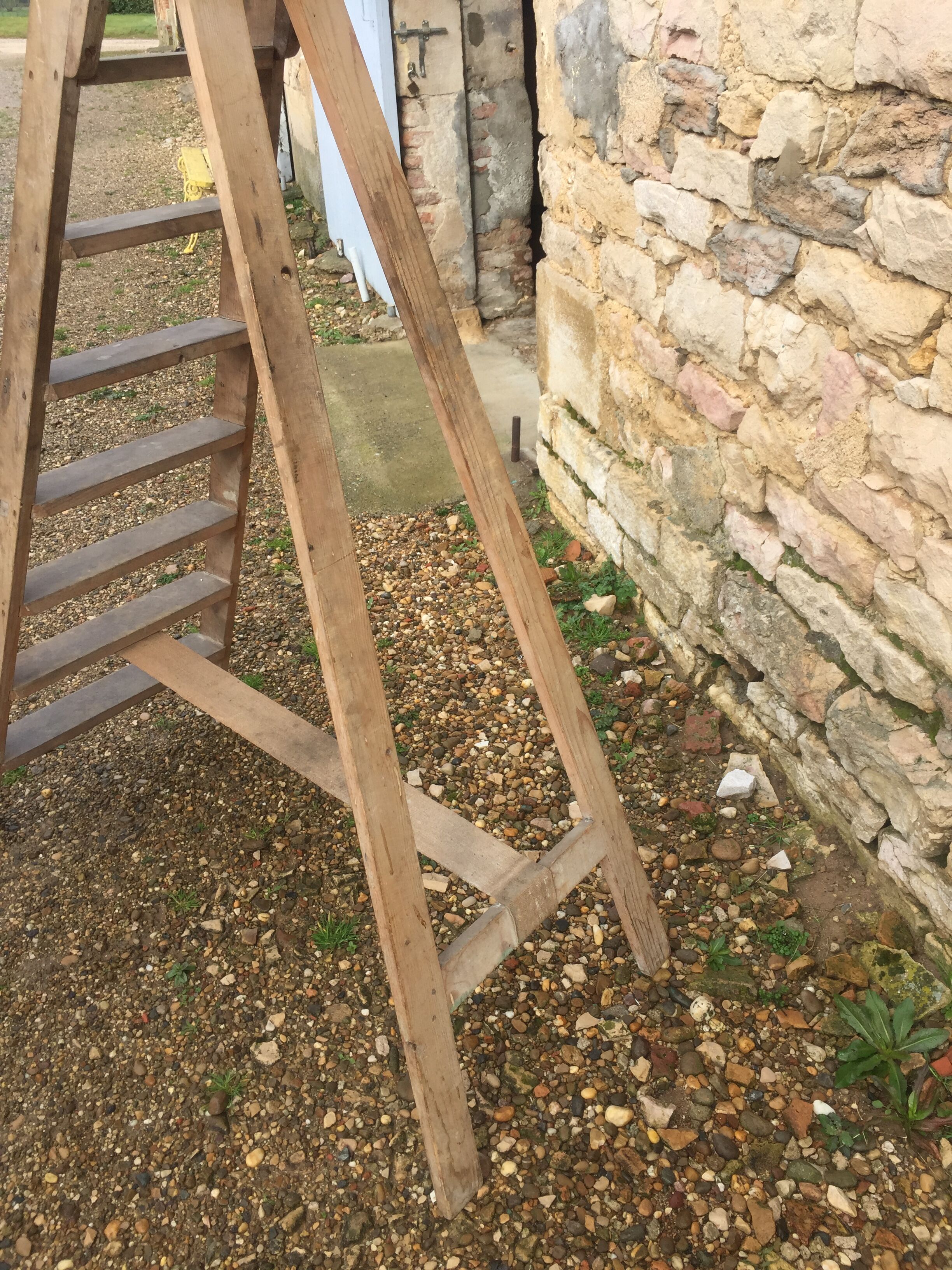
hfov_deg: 48.2
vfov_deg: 61.7
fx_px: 1063
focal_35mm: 29
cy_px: 635
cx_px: 476
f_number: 2.2
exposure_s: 1/347
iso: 32
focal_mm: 4.15
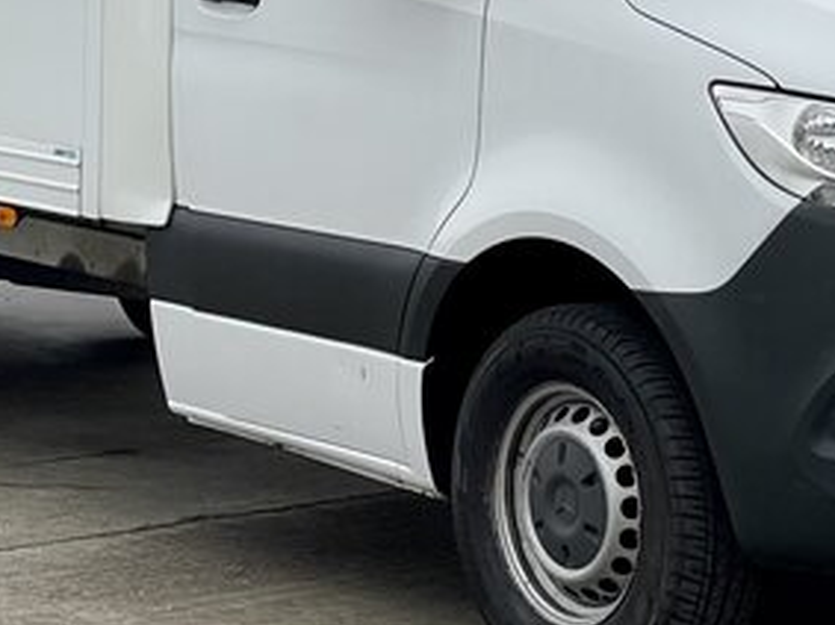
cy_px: -133
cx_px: 505
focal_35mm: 147
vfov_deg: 9.9
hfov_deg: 13.4
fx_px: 3544
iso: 25
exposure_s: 1/99
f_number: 2
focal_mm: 6
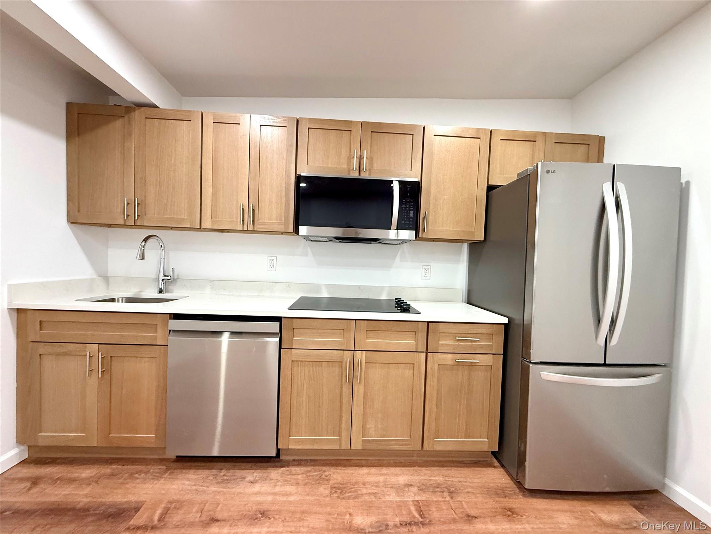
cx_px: 356
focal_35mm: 14
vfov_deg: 85.7
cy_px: 267
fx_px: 288
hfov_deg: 102.1
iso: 250
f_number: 2.2
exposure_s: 1/60
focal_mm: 2.22
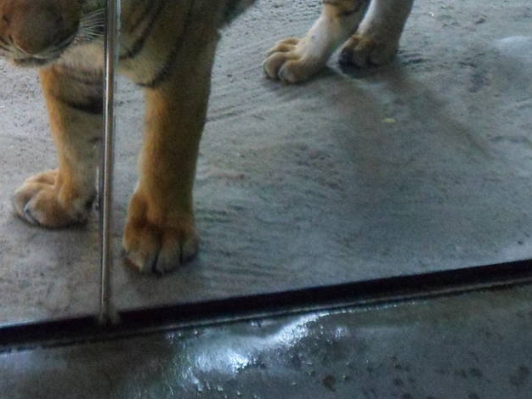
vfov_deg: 19.9
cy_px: -95
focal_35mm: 69
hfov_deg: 27.0
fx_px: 1061
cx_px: 33
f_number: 3.3
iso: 400
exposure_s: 1/30
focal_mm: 4.9
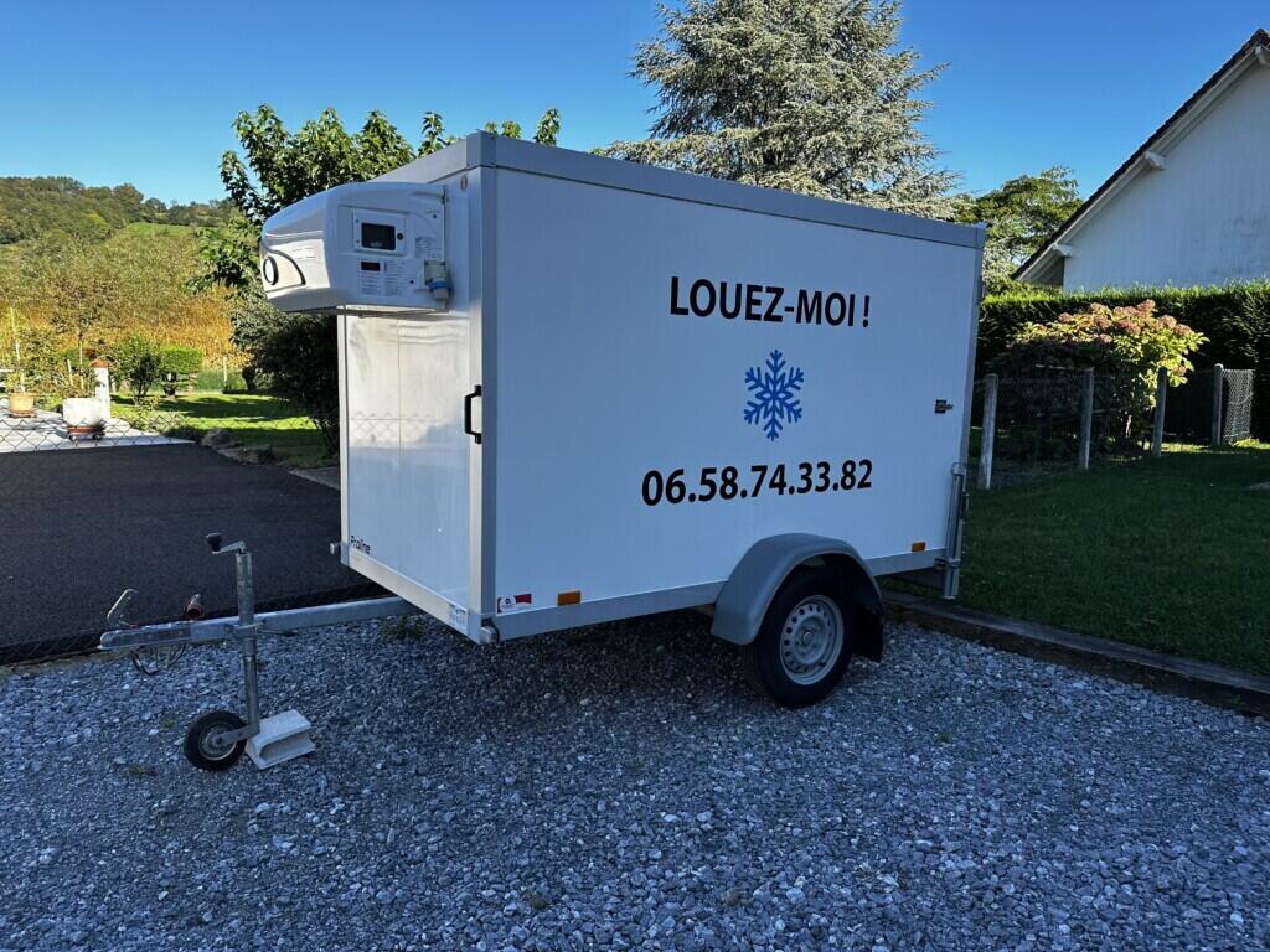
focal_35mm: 24
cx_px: 635
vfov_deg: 56.8
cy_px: 476
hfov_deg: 71.6
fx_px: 881
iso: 80
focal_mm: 6.86
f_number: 1.78
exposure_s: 1/1304
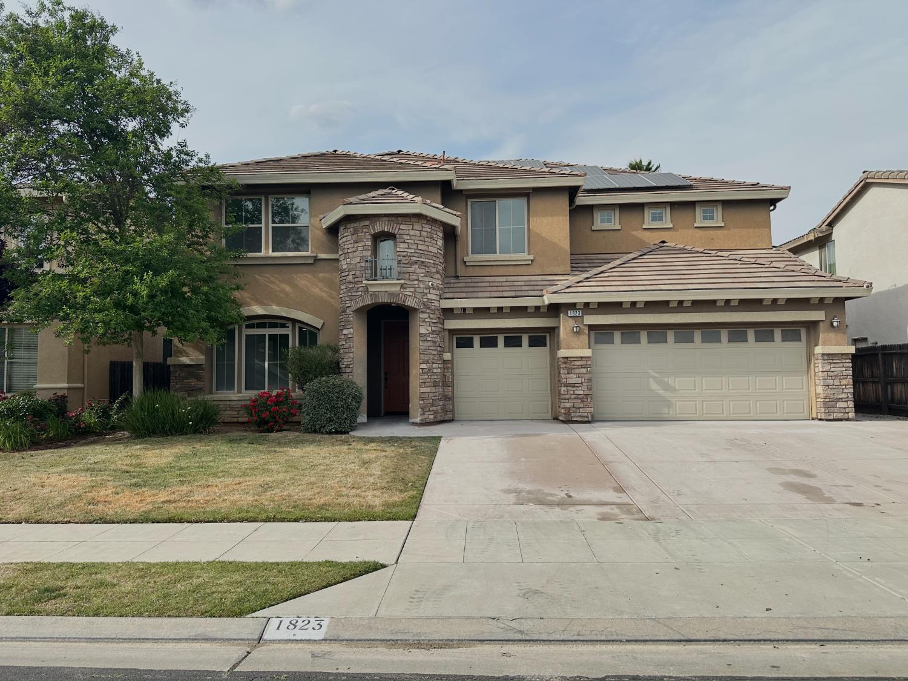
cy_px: 340
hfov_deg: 71.6
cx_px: 454
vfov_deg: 56.8
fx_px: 630
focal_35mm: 24
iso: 80
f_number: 1.78
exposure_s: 1/3356
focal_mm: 6.86
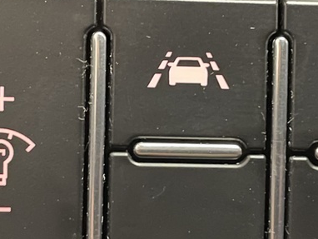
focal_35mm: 98
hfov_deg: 20.0
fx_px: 901
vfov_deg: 15.1
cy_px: 132
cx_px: 167
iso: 1000
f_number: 1.6
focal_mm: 4.2
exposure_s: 1/20
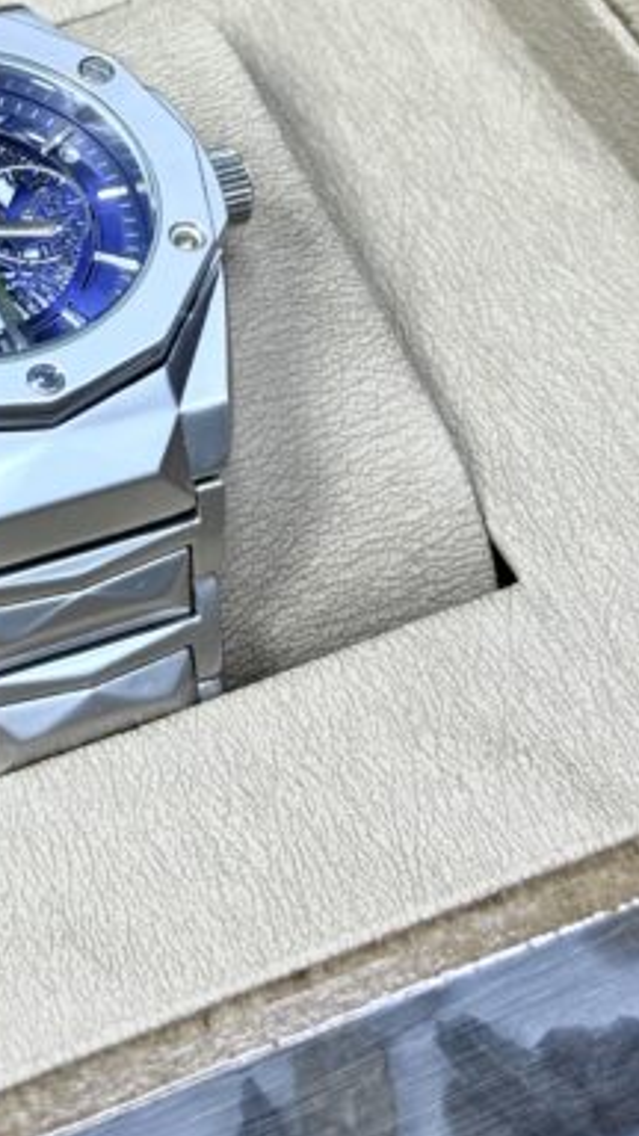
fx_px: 3283
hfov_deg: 11.0
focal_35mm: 109
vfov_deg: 19.0
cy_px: -21
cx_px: -6
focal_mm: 6.76
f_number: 1.78
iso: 100
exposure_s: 1/100
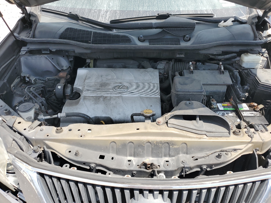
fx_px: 219
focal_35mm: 28
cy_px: 98
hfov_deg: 63.4
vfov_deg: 49.7
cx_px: 141
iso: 50
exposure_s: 1/1429
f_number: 1.5
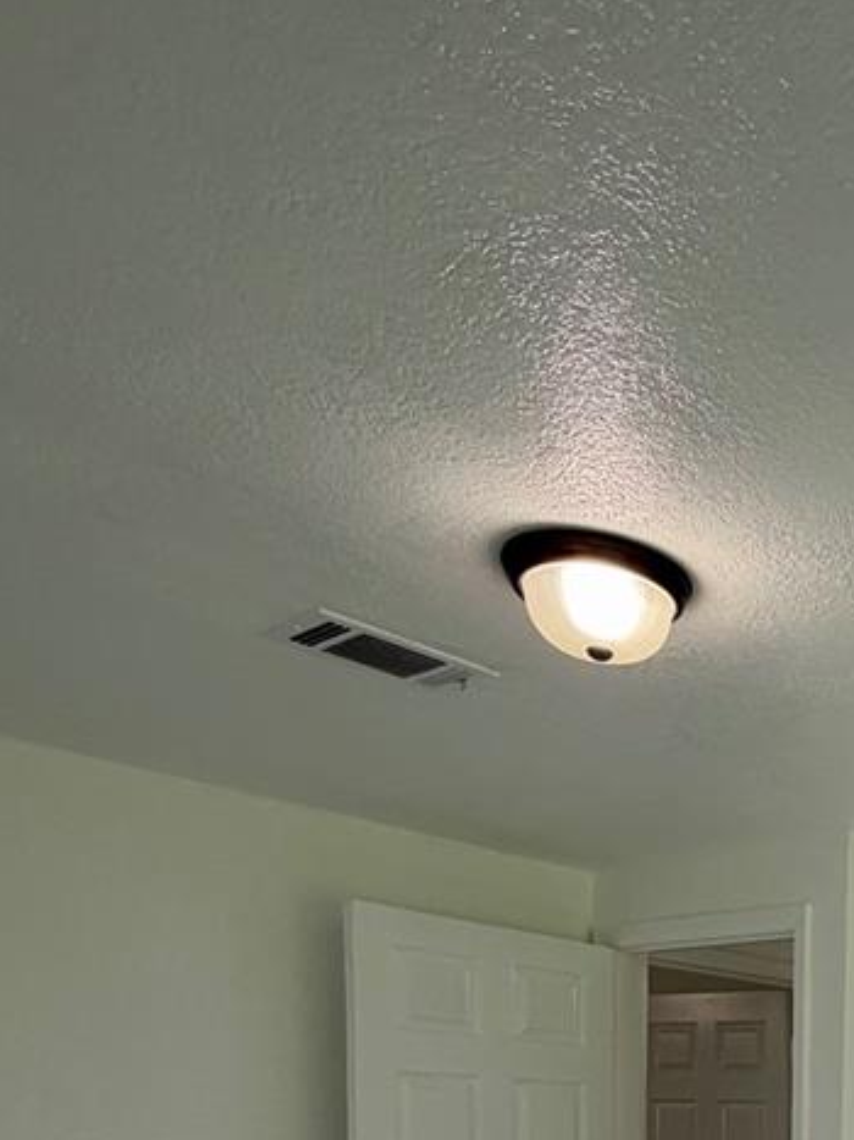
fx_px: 1185
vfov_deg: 41.3
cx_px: 1015
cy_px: 1245
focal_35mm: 36
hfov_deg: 32.8
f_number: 2.2
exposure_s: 1/120
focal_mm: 2.22
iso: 125
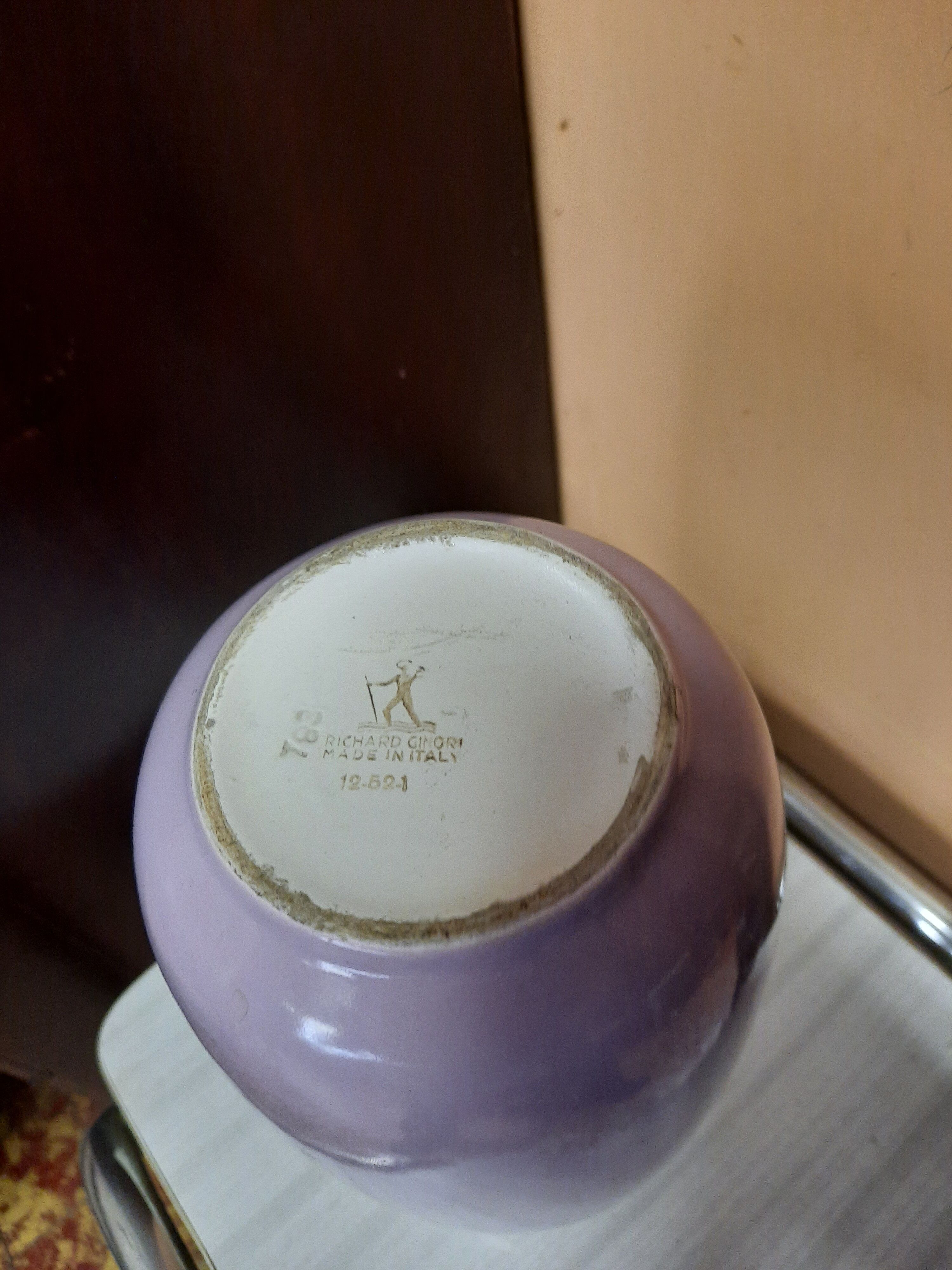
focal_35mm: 25
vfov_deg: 69.4
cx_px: 476
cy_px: 635
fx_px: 917
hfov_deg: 54.9
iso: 320
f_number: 2
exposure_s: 1/33
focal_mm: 4.6
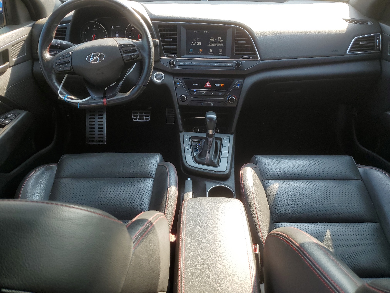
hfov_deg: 67.3
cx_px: 195
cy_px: 146
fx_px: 293
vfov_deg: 53.1
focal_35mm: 26
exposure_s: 1/278
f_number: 1.5
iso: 50
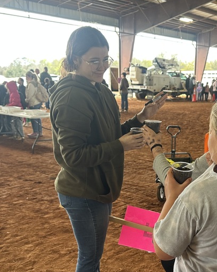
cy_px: 173
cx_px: 162
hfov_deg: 31.5
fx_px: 377
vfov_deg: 39.2
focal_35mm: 47
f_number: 1.78
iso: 160
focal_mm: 6.86
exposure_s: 1/120
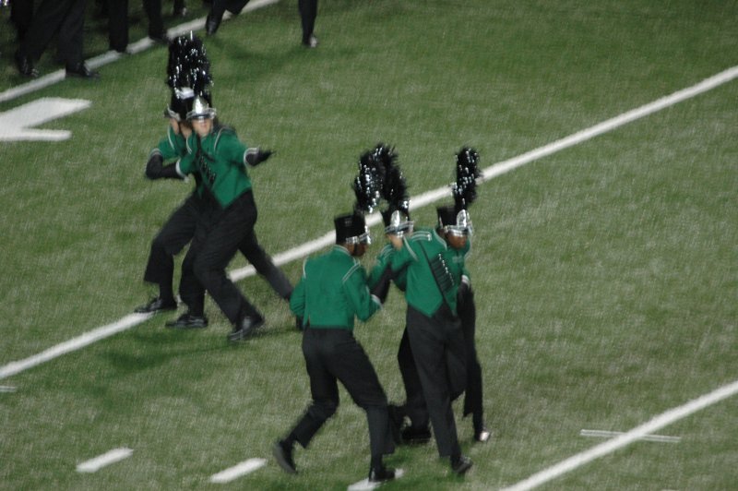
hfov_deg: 3.4
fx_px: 12290
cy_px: 246
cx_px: 369
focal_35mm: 600
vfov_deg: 2.3
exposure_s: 1/60
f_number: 5.6
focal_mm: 400
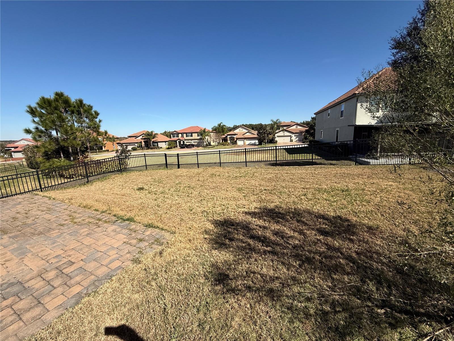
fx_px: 184
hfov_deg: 102.1
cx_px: 227
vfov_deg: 85.7
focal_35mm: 14
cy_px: 170
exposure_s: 1/2506
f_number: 2.2
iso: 50
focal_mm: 2.22
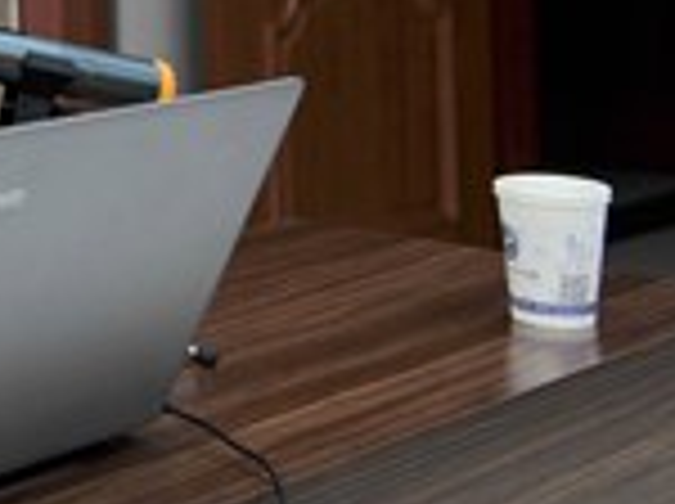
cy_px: -268
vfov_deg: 11.8
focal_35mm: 119
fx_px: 2317
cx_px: -320
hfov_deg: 15.4
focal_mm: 35
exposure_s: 1/40
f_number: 4
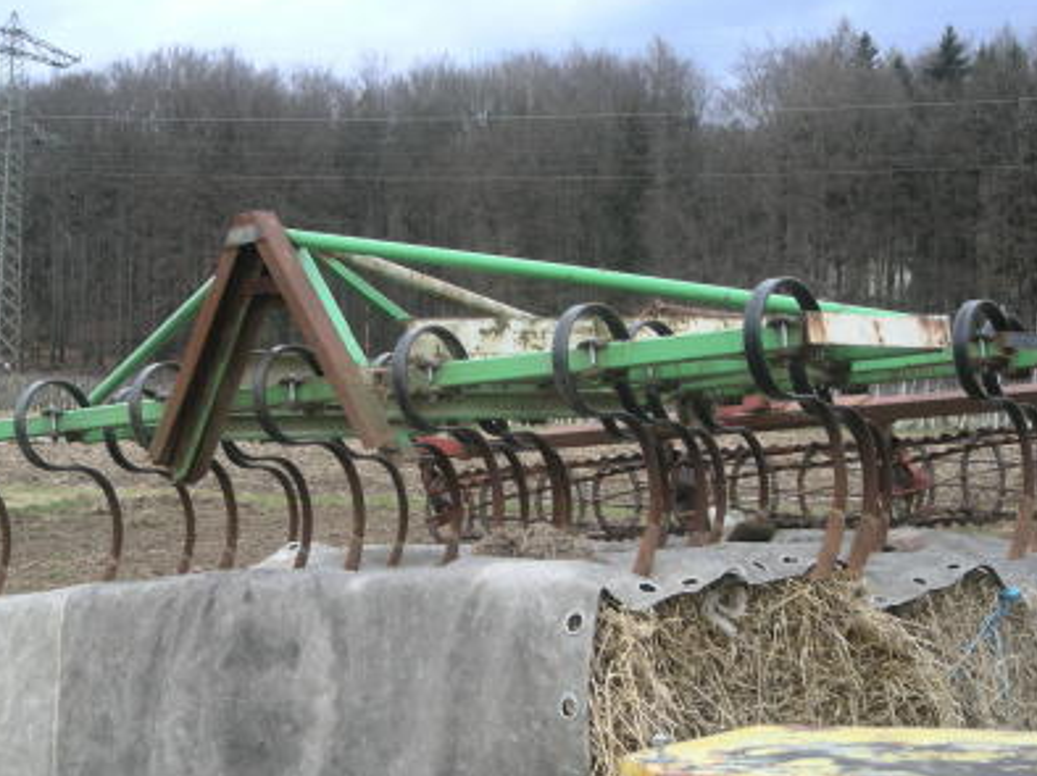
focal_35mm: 79
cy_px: 384
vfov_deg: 18.6
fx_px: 2365
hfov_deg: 24.7
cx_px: 429
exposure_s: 1/33.6
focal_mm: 8.8
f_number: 3.3
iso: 50
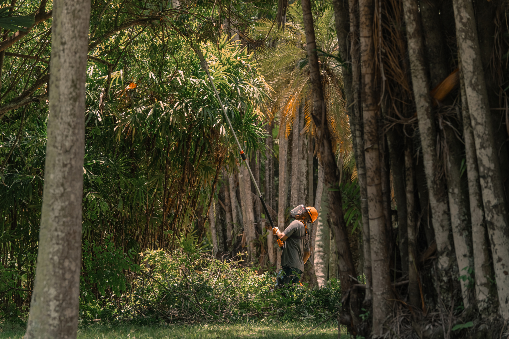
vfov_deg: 10.8
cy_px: 170
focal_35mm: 127
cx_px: 254
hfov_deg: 16.1
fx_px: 1795
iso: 640
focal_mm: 127
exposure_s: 1/800
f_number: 4
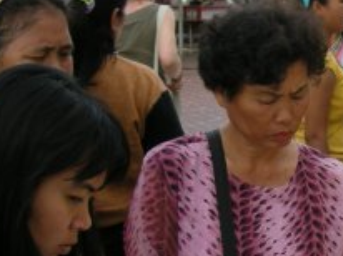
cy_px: 238
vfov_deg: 13.1
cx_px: 376
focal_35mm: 112
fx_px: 1108
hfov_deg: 17.0
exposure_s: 1/91.1
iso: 64
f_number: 3.4
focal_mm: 7.5
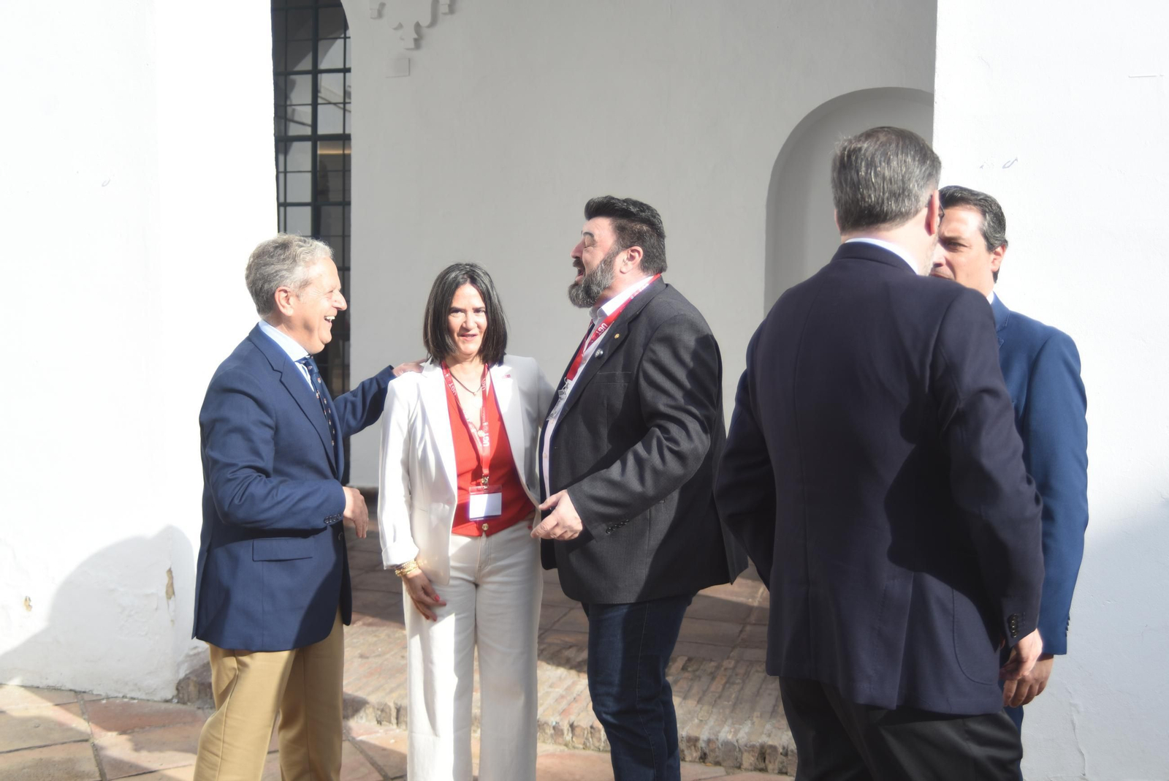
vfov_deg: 33.4
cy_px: 390
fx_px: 1299
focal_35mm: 40
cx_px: 584
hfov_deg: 48.4
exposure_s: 1/500
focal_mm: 40
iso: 100
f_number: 4
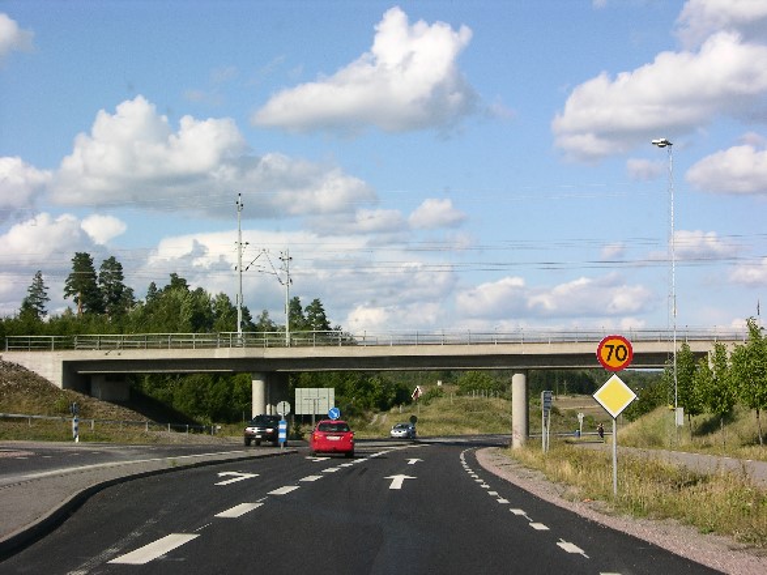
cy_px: 288
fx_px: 1373
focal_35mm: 62
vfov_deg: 23.6
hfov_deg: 31.2
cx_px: 384
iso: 50
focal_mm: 15.7
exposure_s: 1/136
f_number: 7.2
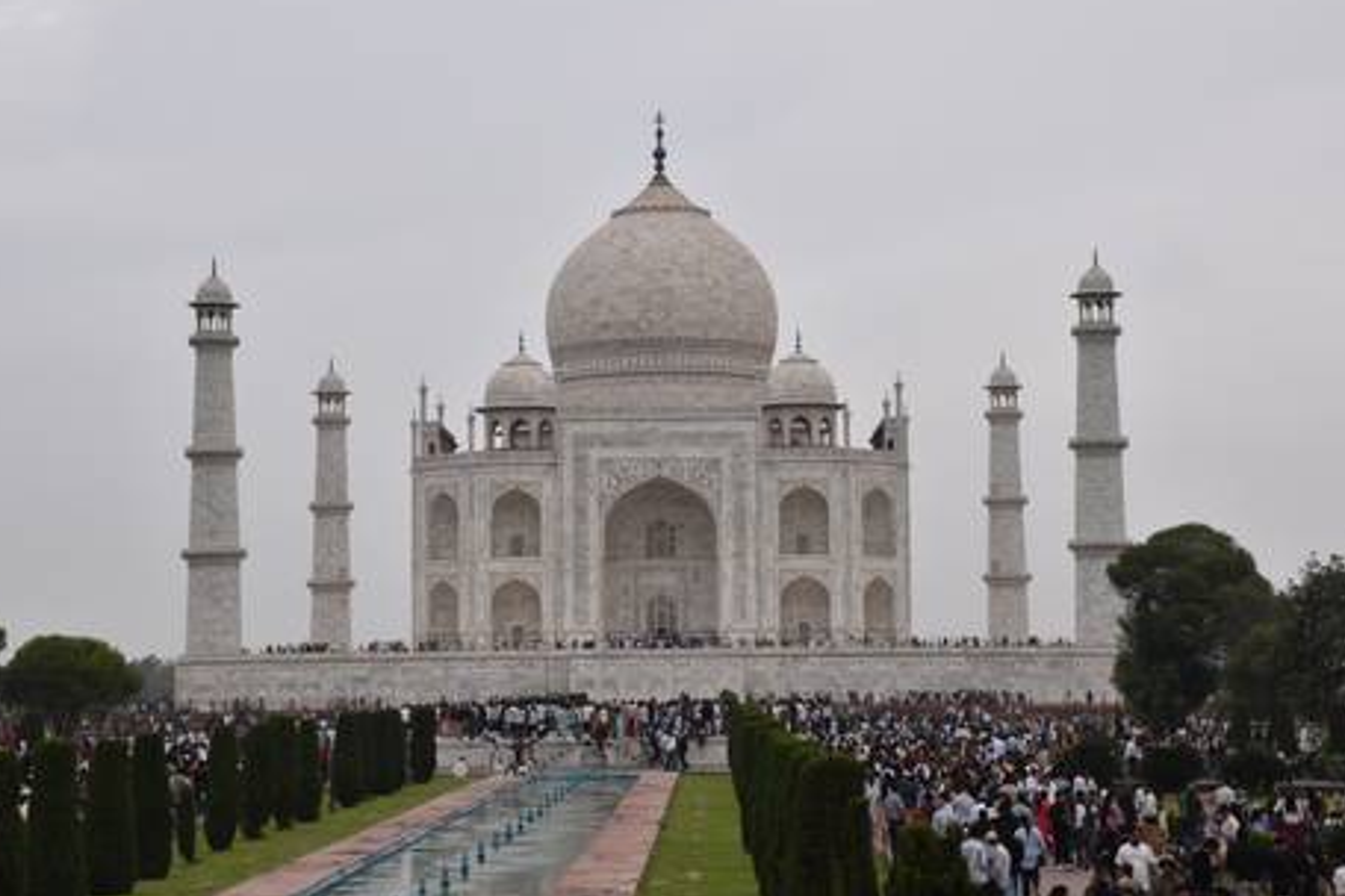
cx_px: 661
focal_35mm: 79
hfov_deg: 25.7
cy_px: 430
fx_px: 2951
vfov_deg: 17.3
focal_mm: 50
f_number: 11
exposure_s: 1/250
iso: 250
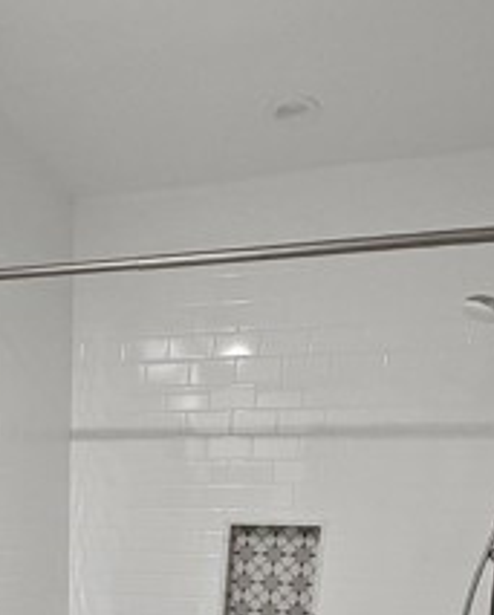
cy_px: 782
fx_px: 748
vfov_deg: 33.7
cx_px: 92
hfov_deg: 35.3
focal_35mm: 41
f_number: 2.2
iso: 200
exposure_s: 1/60
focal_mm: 2.22
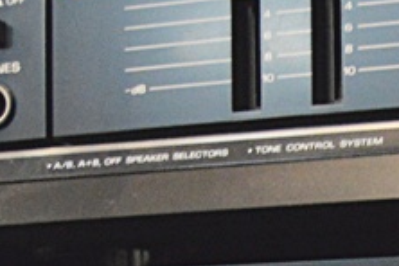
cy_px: 466
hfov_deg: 14.6
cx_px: 492
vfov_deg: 9.7
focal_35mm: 135
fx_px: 1496
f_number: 3.5
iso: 3200
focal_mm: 20
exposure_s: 1/15
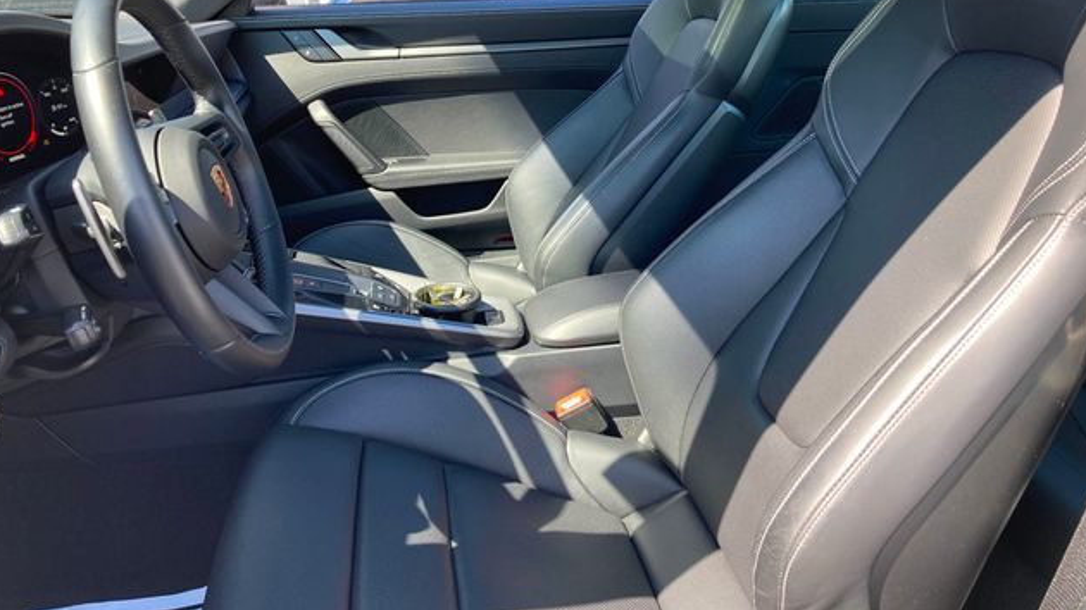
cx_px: 541
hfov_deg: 62.6
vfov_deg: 37.3
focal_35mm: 31
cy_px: 200
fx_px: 892
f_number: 1.8
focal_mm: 3.99
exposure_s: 1/122
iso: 25
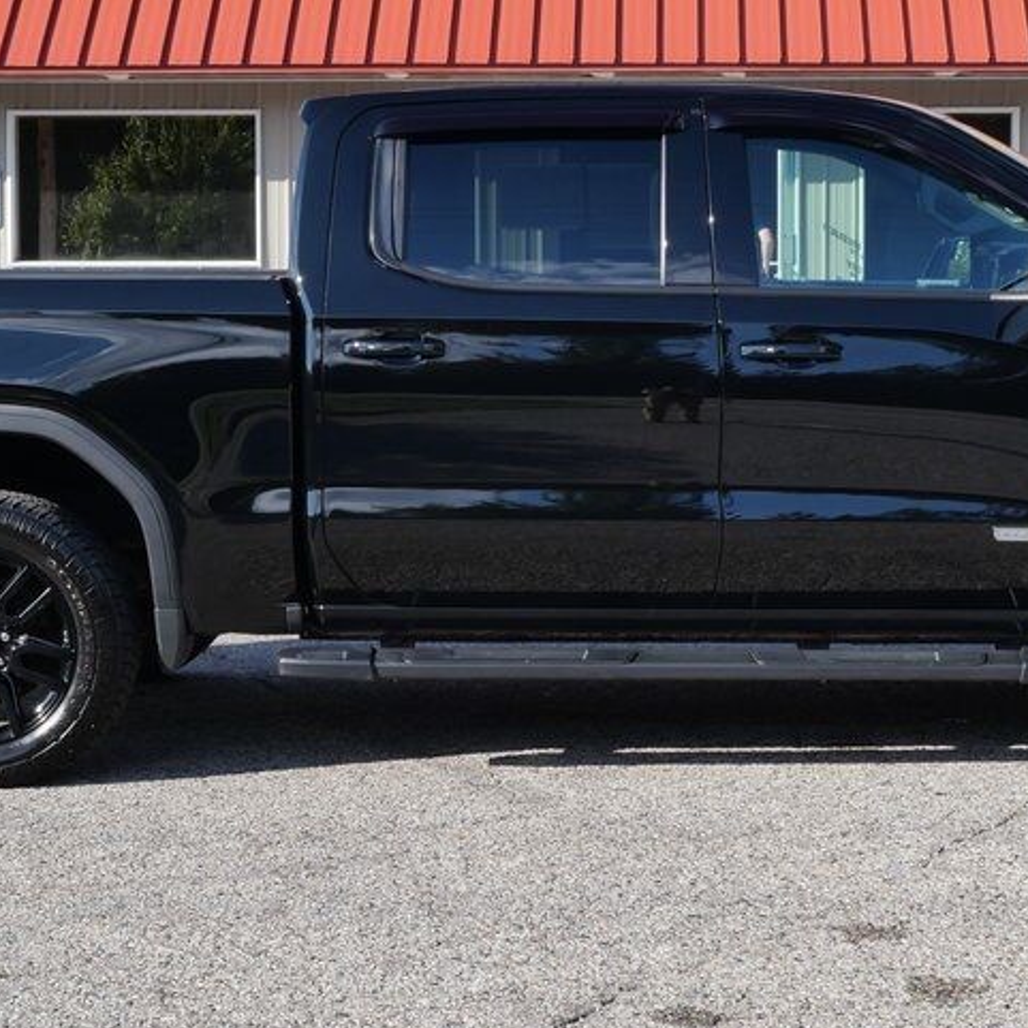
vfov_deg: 21.9
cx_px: 607
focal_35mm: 79
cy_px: 442
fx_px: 2654
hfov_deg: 21.9
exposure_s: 1/320
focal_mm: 21
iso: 200
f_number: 8
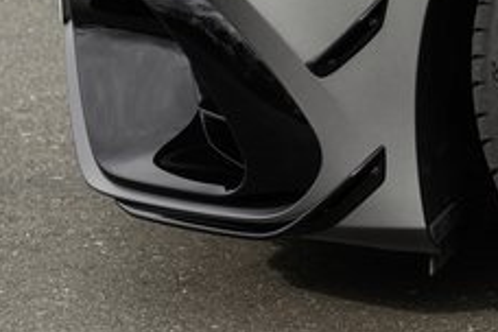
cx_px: 616
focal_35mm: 268
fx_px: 3707
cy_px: -15
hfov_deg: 7.6
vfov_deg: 5.1
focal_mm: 85
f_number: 11
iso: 100
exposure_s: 1/50
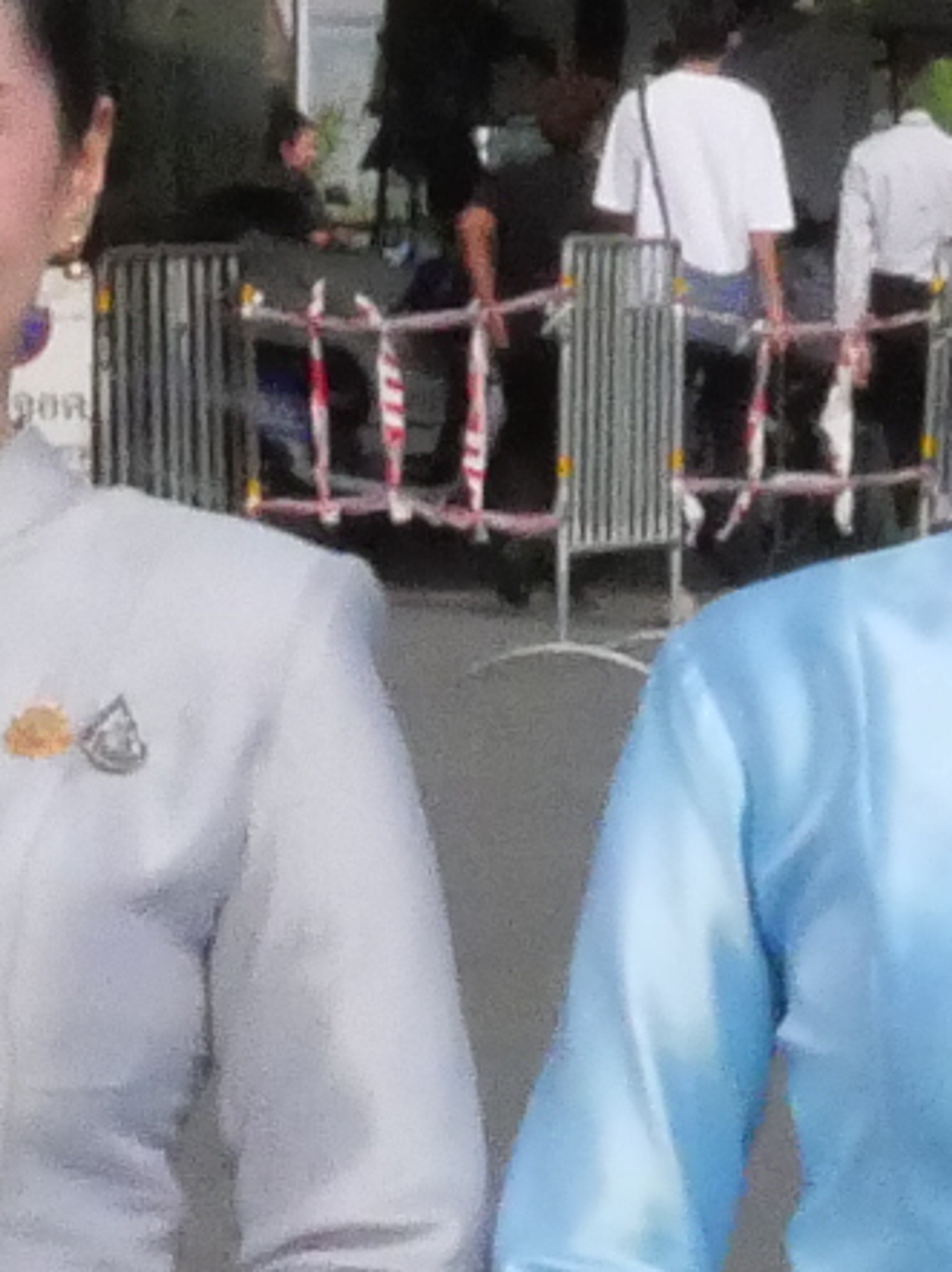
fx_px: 24629
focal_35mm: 671
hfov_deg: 2.2
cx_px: 328
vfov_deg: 3.0
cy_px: 1364
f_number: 22
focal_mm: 40
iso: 4000
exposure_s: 1/2500
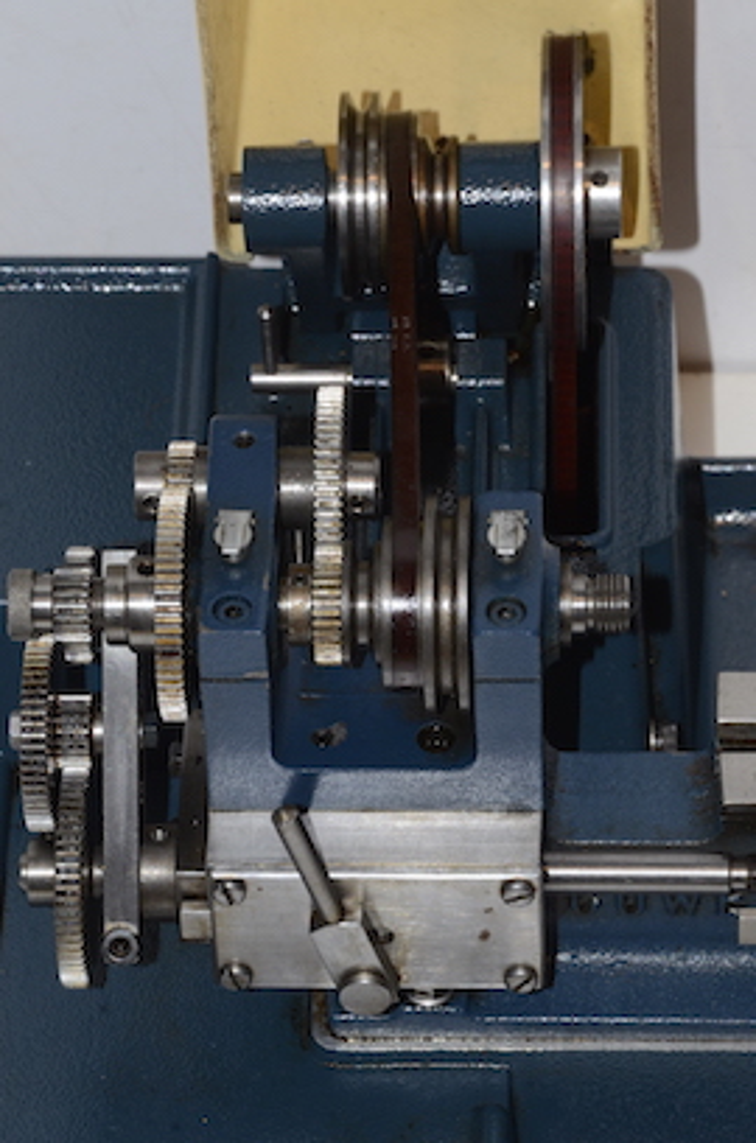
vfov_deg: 10.2
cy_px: 572
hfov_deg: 6.7
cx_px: 378
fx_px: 6411
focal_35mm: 202
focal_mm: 135
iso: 800
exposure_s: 1/60
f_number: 16
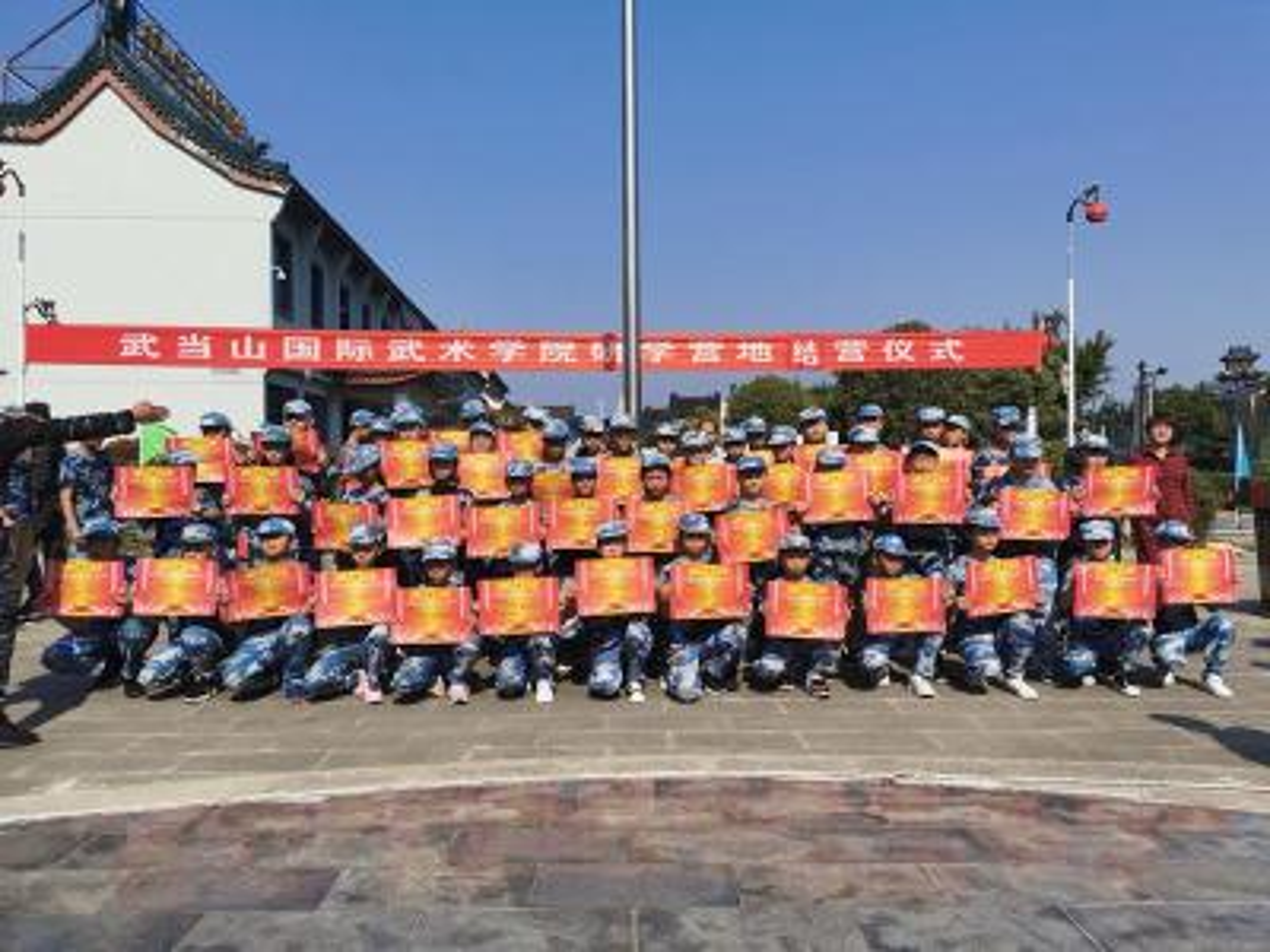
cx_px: 635
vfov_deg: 51.4
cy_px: 476
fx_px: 991
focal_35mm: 27
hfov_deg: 65.3
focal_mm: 5.56
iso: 50
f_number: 1.6
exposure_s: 1/7143
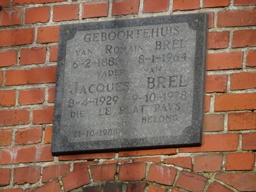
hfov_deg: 6.8
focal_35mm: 290
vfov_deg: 5.1
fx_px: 2145
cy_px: 96
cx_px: 128
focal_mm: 49.49
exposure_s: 1/250
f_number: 6.3
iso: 160
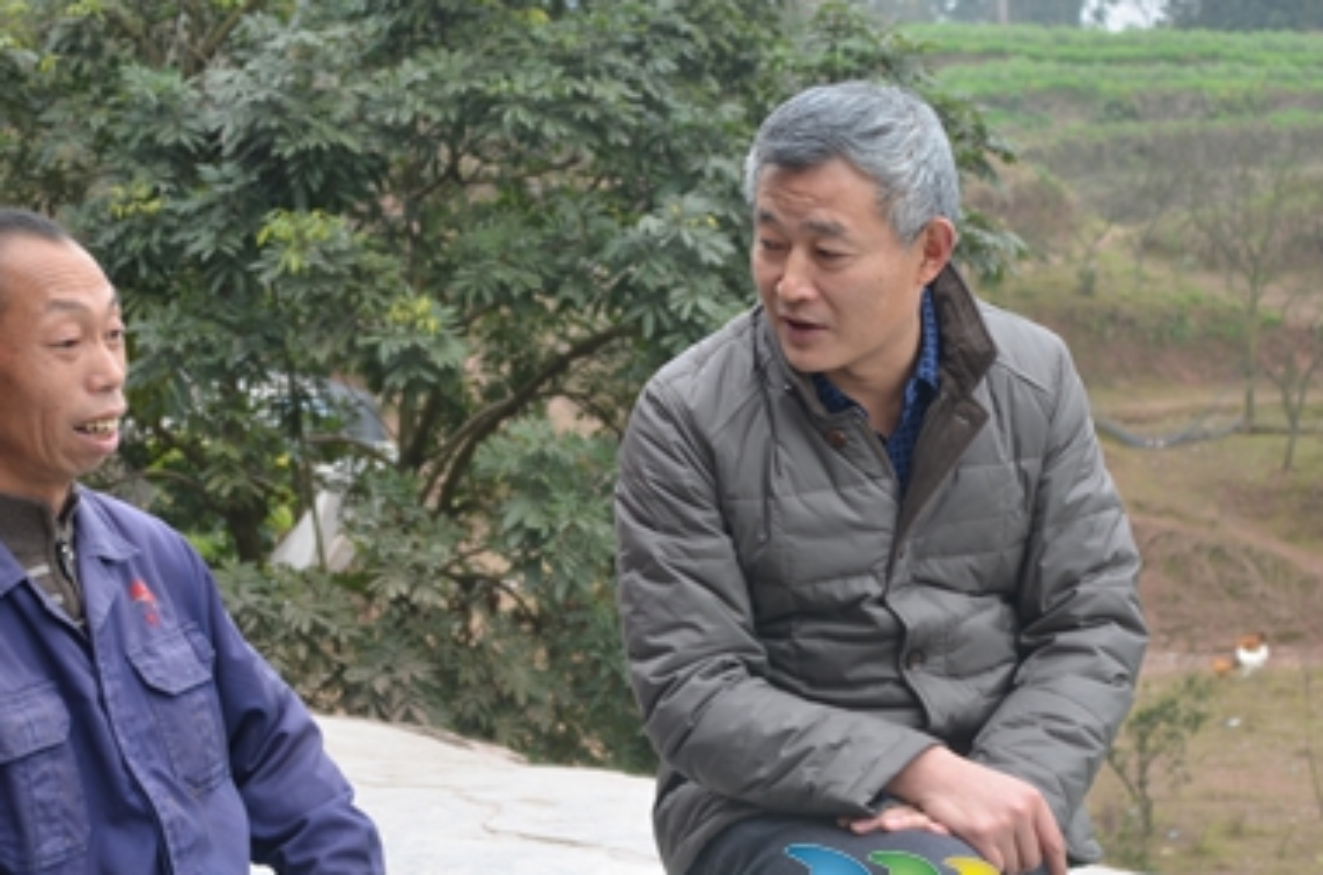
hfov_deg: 31.9
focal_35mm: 63
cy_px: 523
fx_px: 2309
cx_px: 563
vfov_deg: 21.4
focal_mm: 32
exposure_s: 1/30
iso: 100
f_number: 3.8
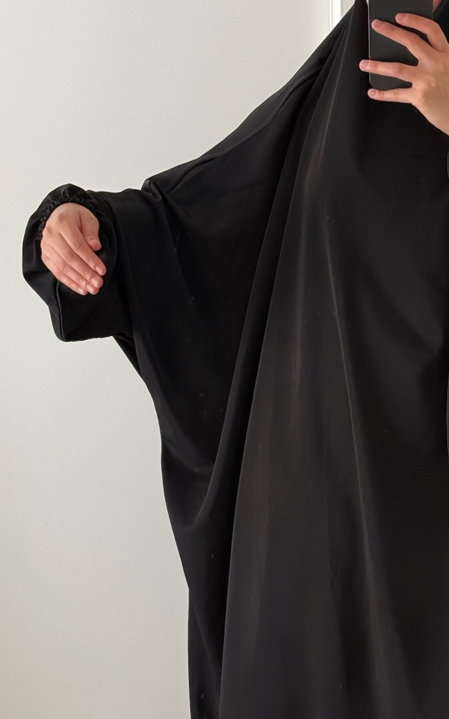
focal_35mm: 97
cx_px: 391
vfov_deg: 21.4
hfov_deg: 13.4
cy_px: 438
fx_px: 1900
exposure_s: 1/112
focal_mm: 6.76
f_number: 1.78
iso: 100
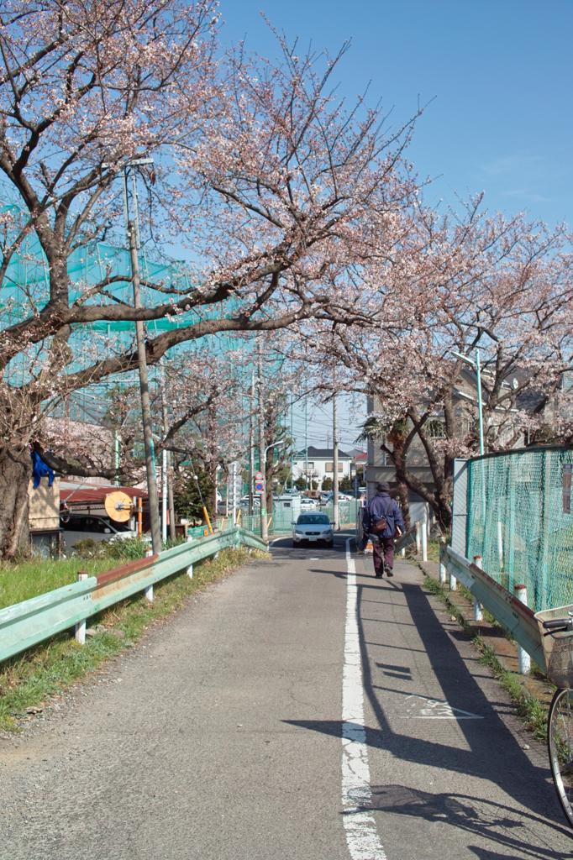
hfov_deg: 32.6
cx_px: 286
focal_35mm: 41
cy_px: 430
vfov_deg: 47.4
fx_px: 979
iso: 100
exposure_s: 1/160
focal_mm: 24.2
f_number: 8
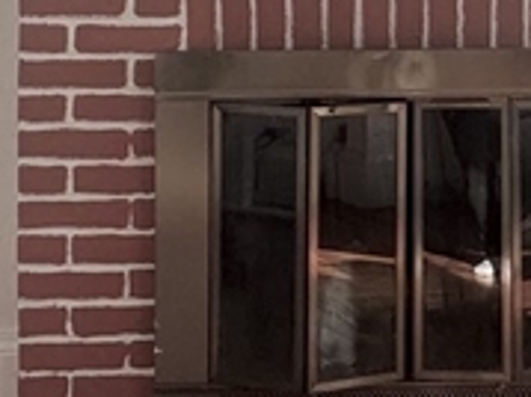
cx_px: 442
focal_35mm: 80
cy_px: -148
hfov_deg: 24.0
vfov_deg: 17.1
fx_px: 1226
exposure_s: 1/114
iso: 40
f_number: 2.2
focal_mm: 2.22
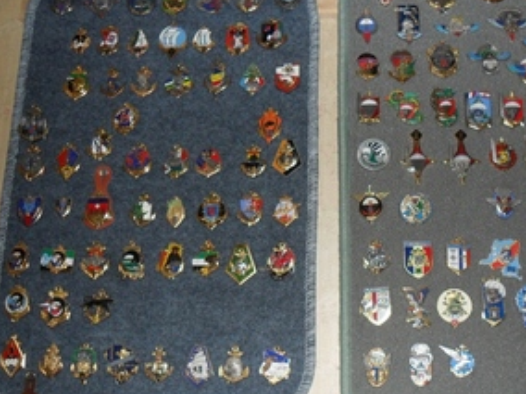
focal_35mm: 38
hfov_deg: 48.3
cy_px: 222
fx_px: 577
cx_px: 344
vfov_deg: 37.7
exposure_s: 1/45
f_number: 8.9
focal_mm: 4.9
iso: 160
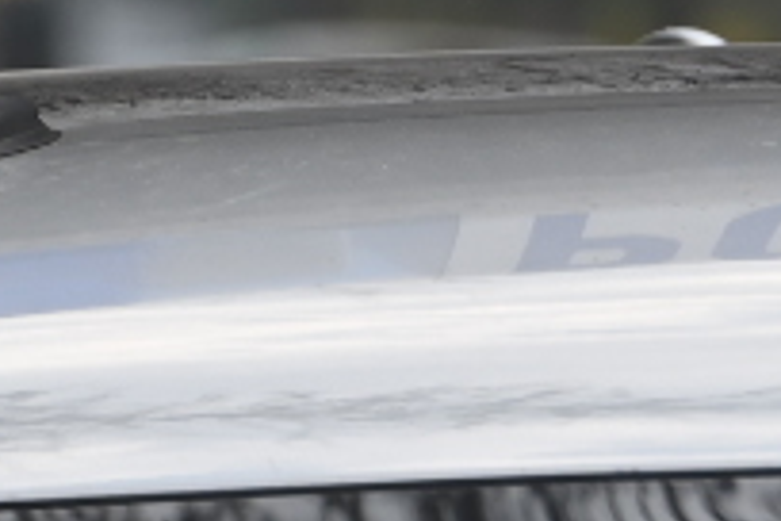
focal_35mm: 1228
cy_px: 299
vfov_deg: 1.1
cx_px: 1083
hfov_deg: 1.7
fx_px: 26639
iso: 100
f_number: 7.1
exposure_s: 1/250
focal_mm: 155
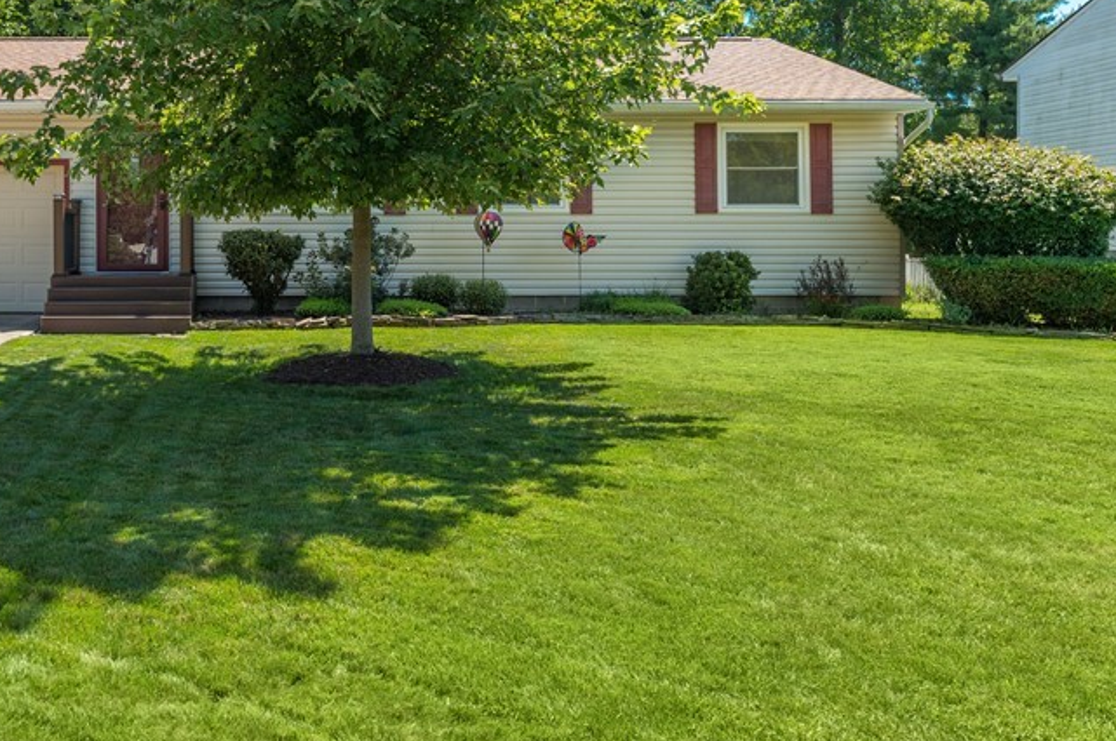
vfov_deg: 33.6
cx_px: 307
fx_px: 1208
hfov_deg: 48.1
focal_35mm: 39
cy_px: 213
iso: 200
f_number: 9
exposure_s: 1/400
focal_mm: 23
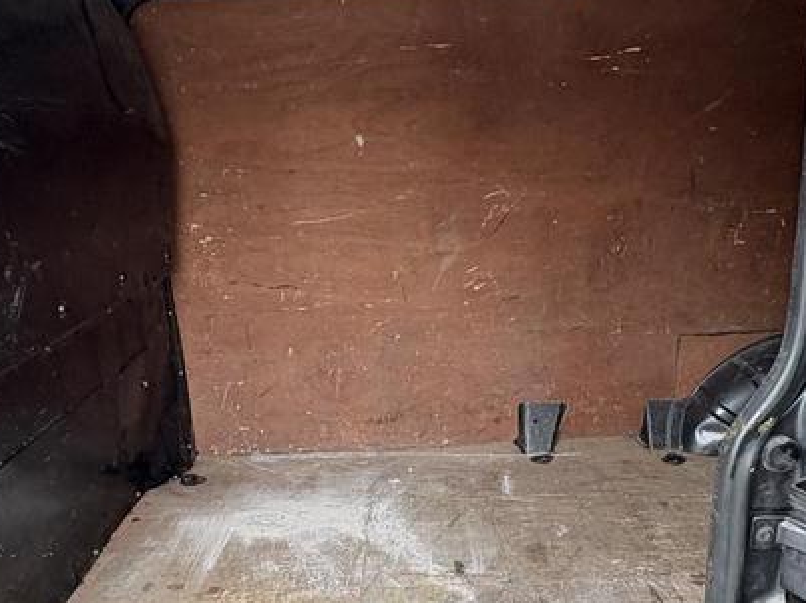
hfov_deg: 58.4
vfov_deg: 44.3
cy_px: 430
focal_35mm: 31
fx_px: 721
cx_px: 416
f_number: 2.2
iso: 125
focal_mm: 2.22
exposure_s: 1/99
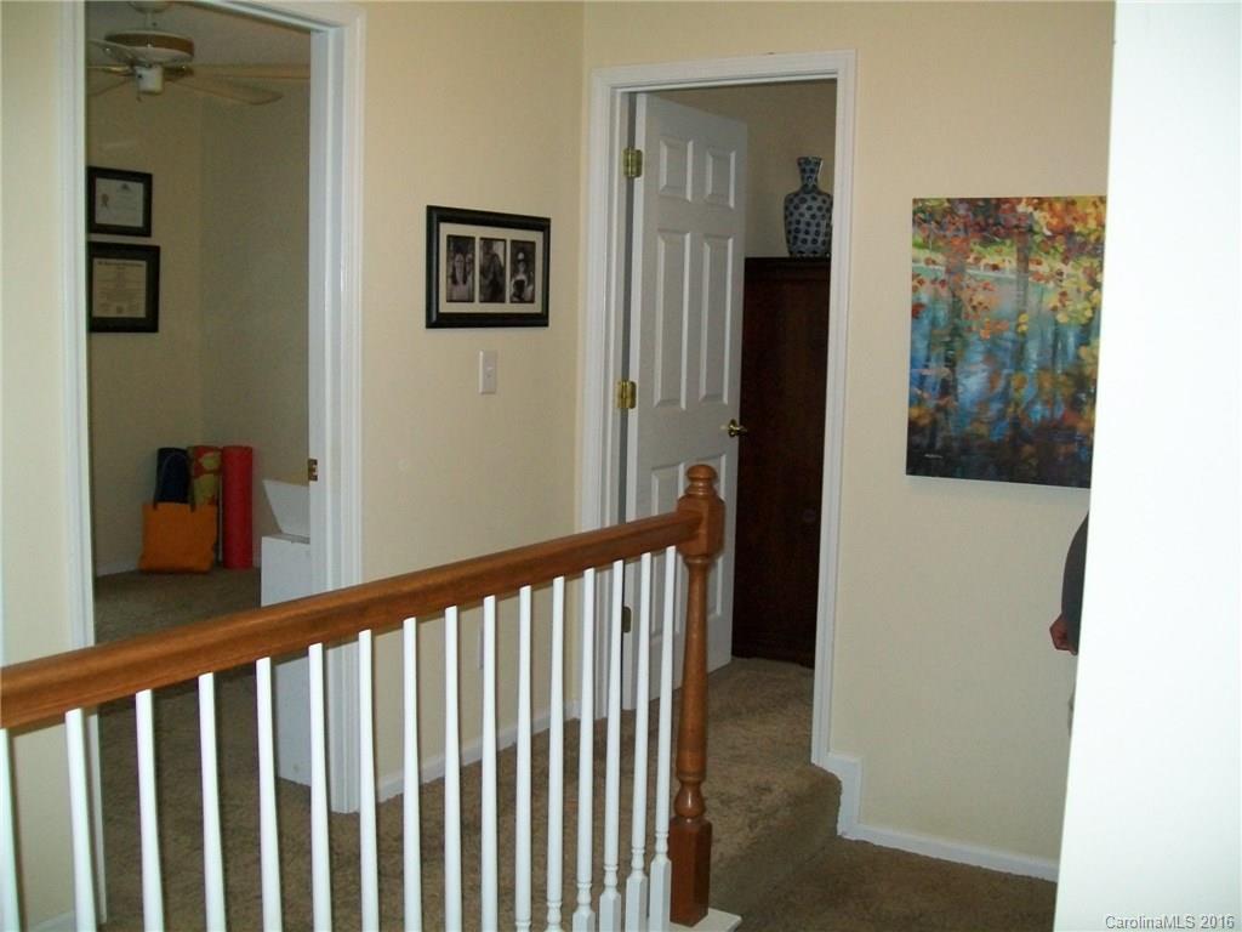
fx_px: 1292
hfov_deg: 51.4
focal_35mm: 36
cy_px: 466
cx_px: 621
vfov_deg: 39.7
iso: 160
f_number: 2.7
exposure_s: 1/60
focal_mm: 6
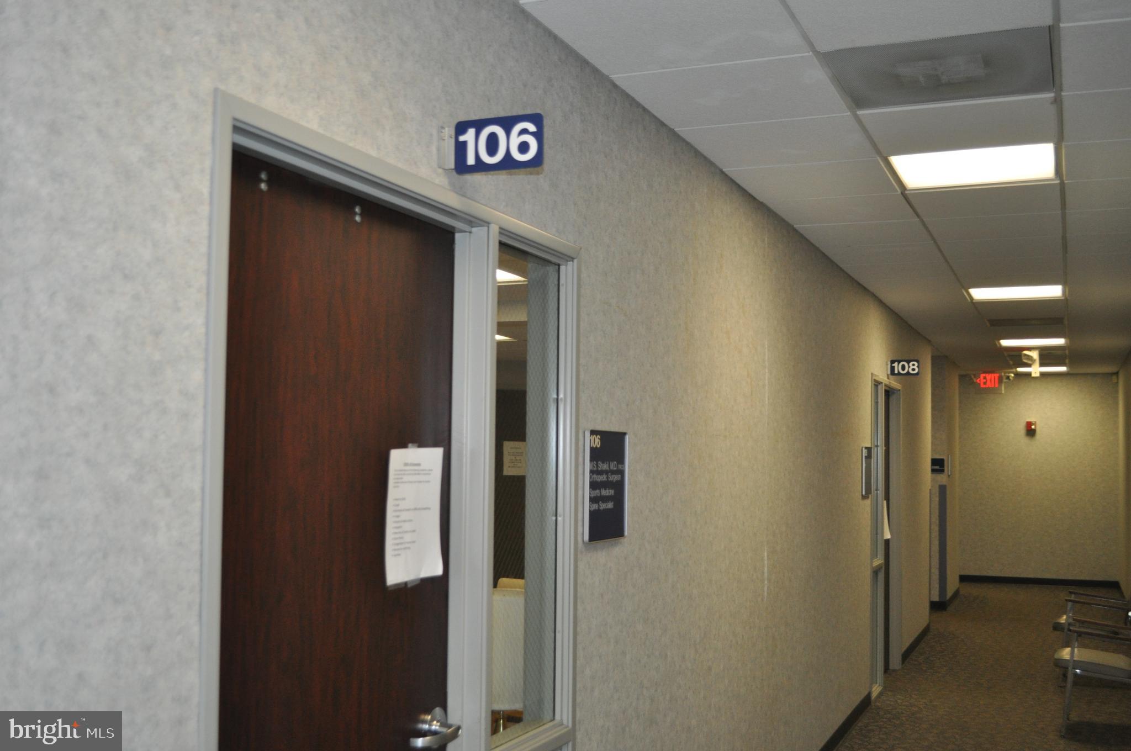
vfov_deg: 34.1
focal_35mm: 39
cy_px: 376
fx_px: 1224
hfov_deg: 49.6
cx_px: 566
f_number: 4.2
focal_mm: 26
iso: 800
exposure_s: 1/125
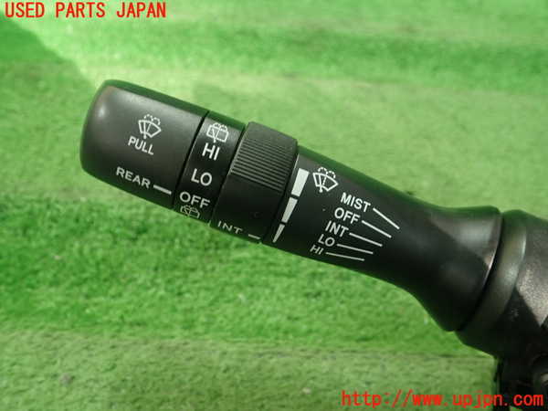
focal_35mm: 30
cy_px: 206
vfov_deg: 46.8
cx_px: 274
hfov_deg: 60.0
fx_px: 475
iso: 320
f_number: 2.3
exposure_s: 1/125
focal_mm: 5.5
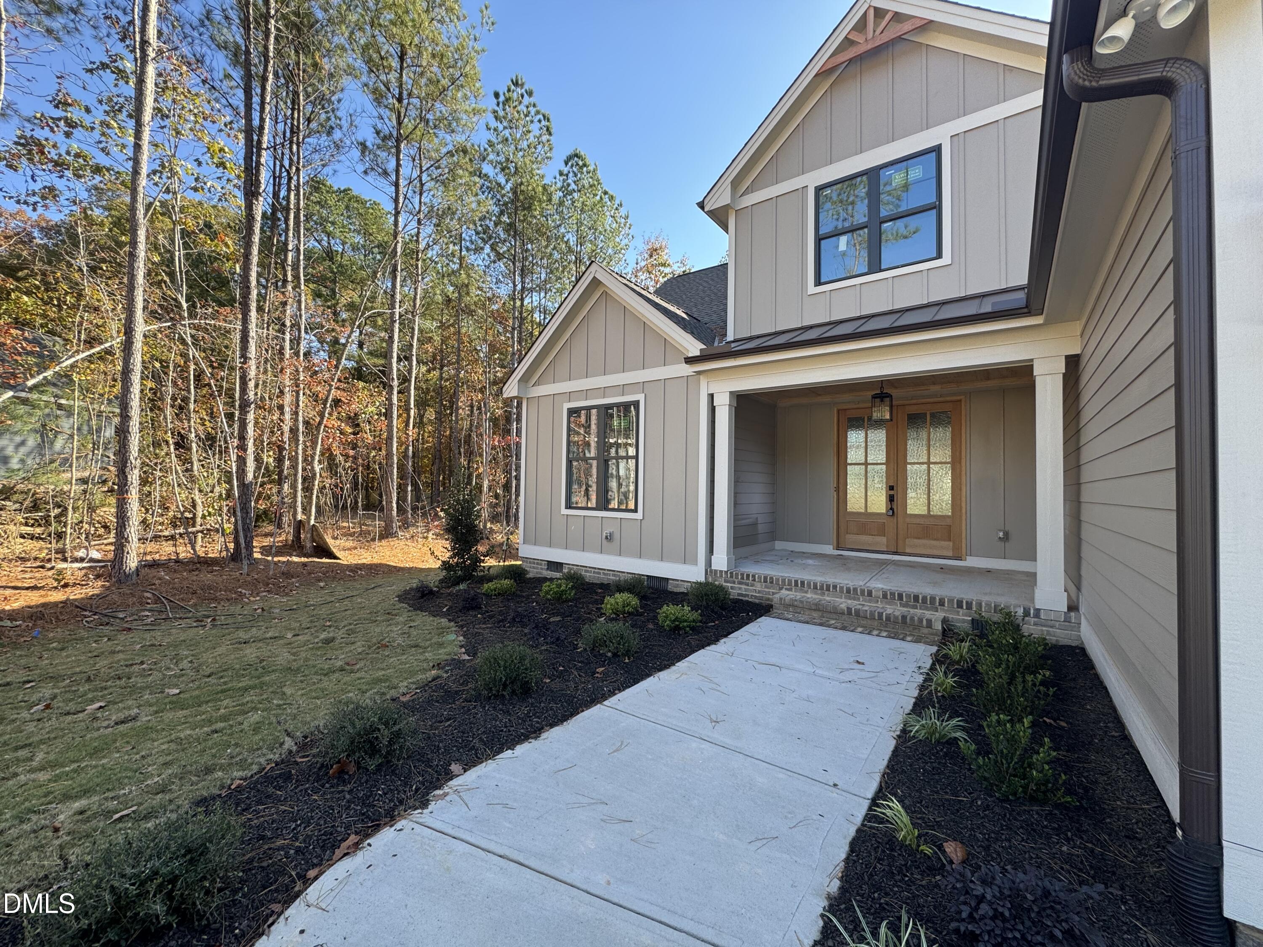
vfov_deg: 85.7
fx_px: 511
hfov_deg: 102.1
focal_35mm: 14
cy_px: 474
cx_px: 632
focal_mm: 2.22
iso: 40
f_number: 2.2
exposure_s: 1/233
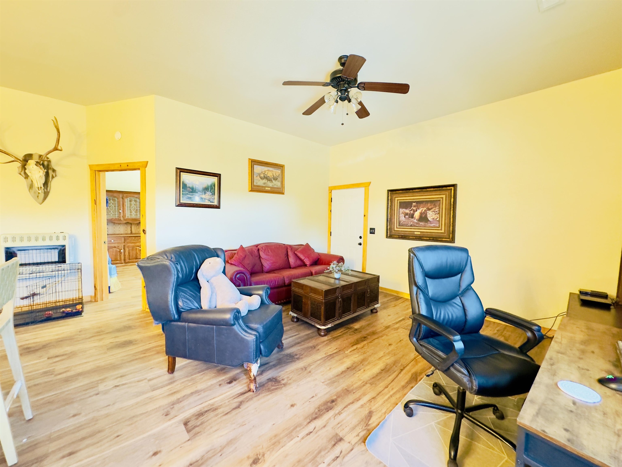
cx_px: 311
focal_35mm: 14
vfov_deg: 85.7
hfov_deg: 102.1
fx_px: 252
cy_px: 234
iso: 1250
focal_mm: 2.22
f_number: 2.2
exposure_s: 1/40
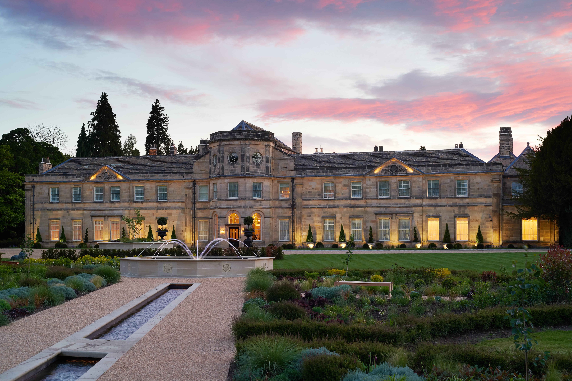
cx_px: 286
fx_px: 794
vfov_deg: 27.0
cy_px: 190
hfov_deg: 39.6
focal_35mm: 50
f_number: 8
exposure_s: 1/10
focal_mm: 50
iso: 500
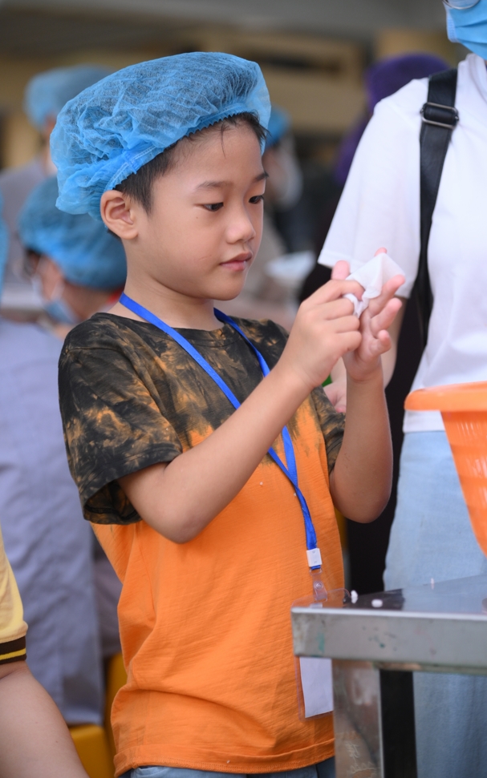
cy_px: 387
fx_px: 2612
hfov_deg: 10.7
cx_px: 248
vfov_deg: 17.0
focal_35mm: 123
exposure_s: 1/100
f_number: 4
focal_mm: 120
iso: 1000
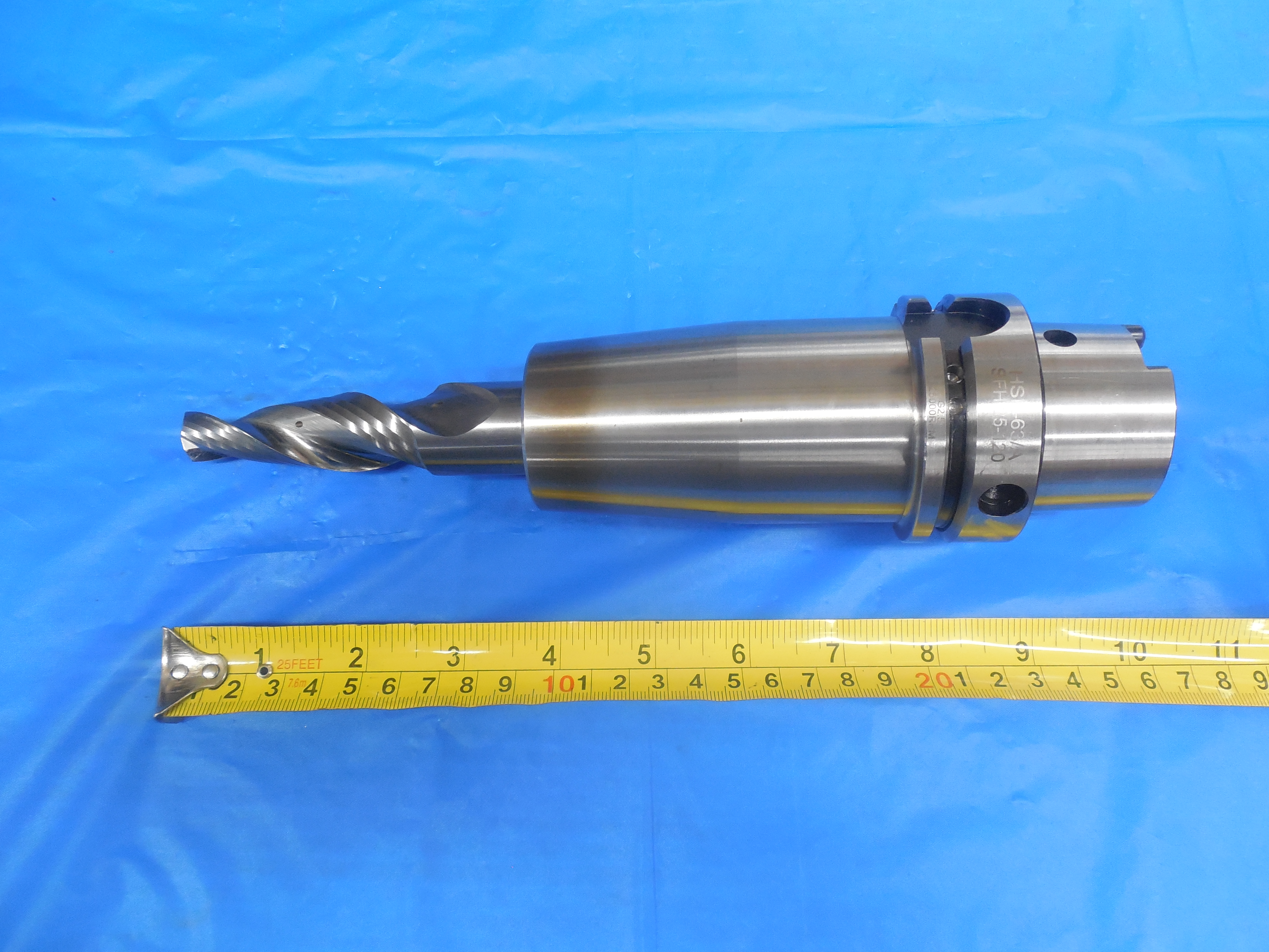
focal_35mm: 25
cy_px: 476
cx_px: 634
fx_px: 916
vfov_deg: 54.9
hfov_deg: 69.4
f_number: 3.3
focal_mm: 4.5
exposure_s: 1/25
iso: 400
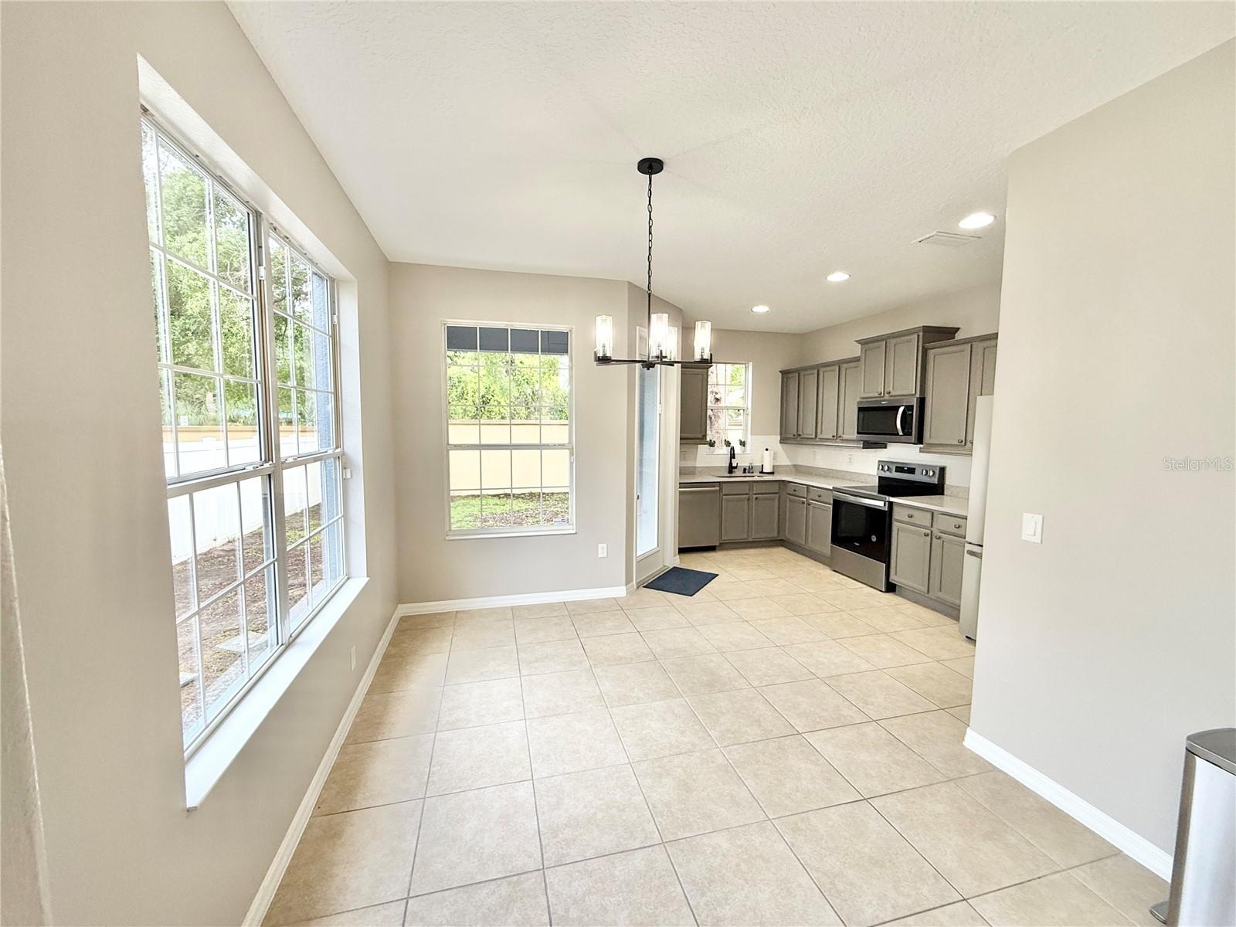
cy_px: 464
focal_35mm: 14
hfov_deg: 102.1
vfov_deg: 85.7
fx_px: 500
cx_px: 618
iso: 160
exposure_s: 1/120
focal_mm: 2.22
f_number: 2.2
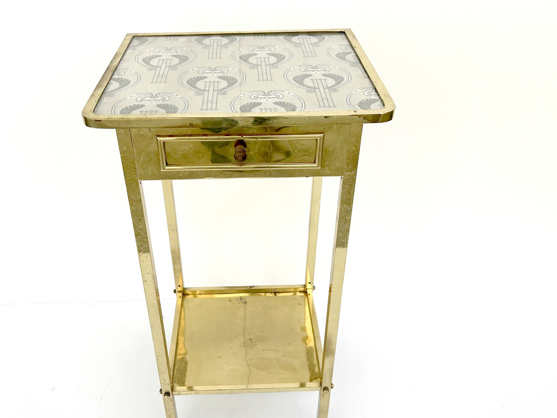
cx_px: 257
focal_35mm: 30
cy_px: 227
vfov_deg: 46.7
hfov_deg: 59.9
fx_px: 483
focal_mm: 5.7
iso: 50
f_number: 1.5
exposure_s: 1/2915
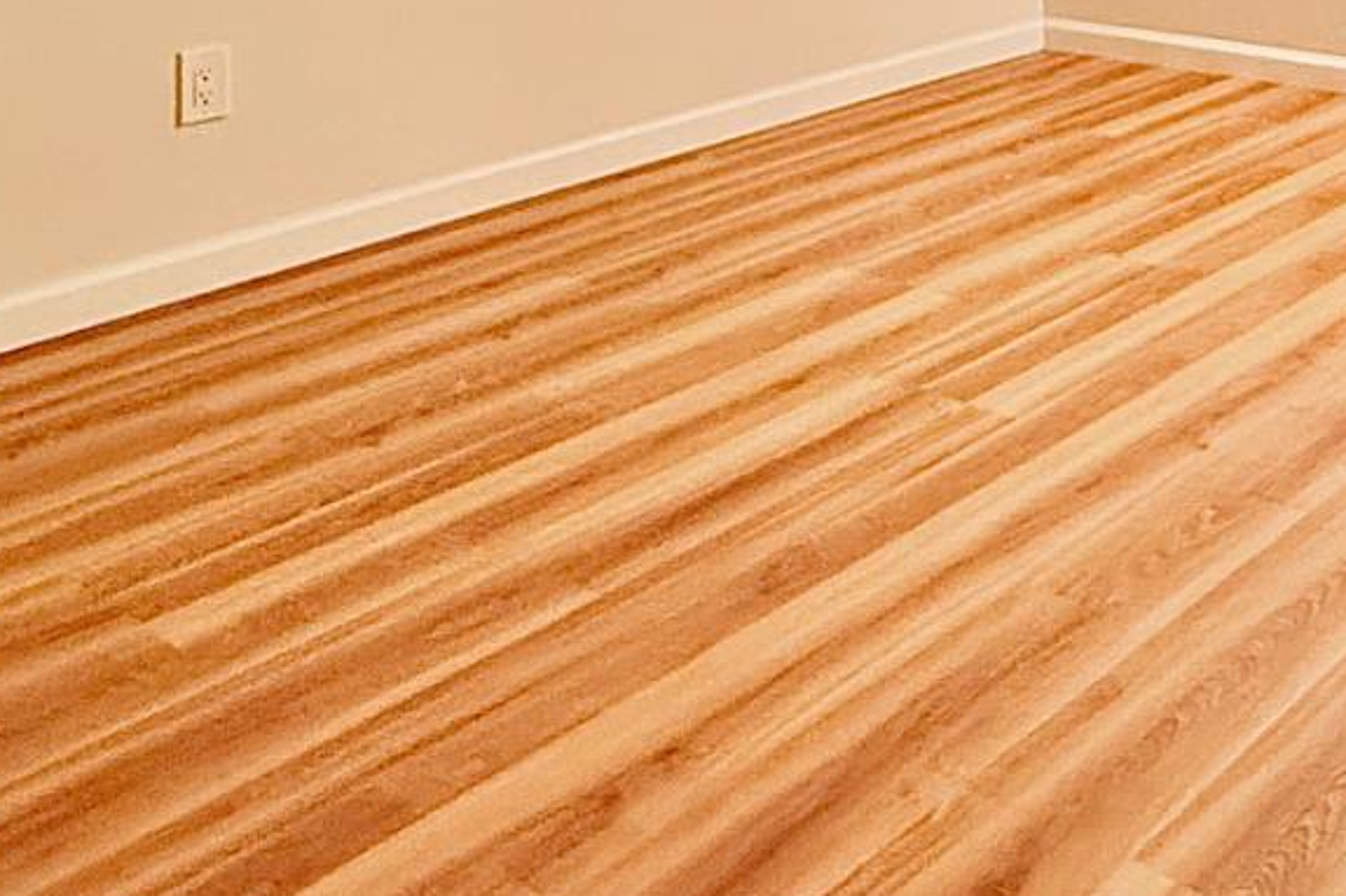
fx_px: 1420
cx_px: 1199
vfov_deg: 28.6
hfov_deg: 46.1
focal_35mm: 38
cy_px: -269
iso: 640
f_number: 2.2
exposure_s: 1/60
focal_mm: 2.22
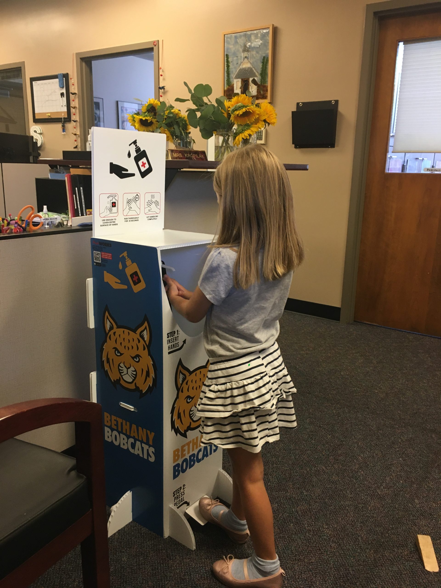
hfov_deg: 48.2
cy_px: 294
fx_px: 493
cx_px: 220
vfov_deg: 61.7
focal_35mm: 29
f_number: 2.2
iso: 100
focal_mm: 4.15
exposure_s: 1/30
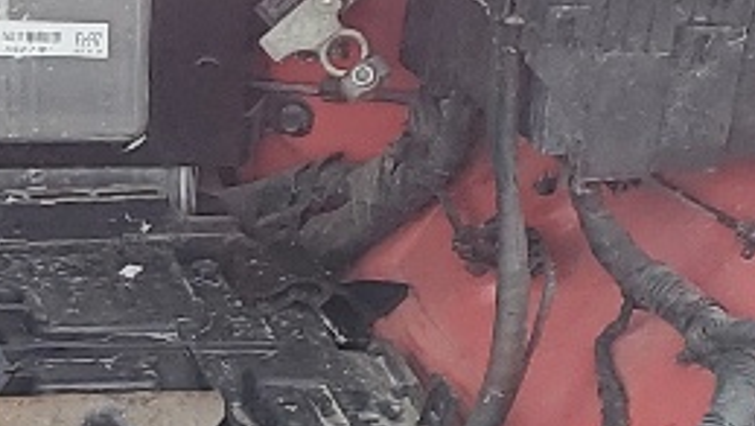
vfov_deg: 6.9
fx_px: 3505
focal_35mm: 175
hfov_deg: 11.6
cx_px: -504
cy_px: 391
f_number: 1.5
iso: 50
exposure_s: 1/345
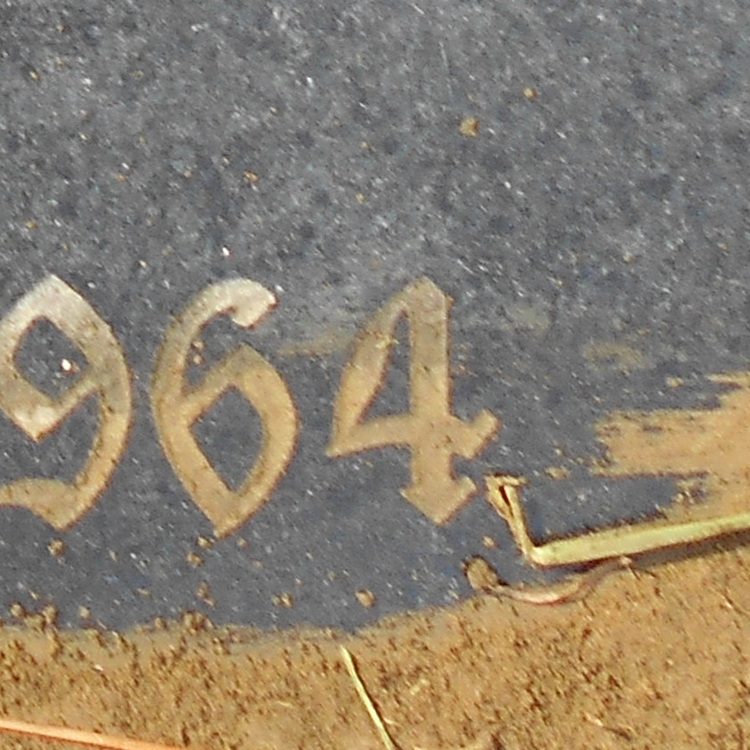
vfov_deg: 11.4
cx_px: -559
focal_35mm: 140
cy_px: -670
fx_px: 3432
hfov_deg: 11.6
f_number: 3.2
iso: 80
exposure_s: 1/125
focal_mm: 4.6
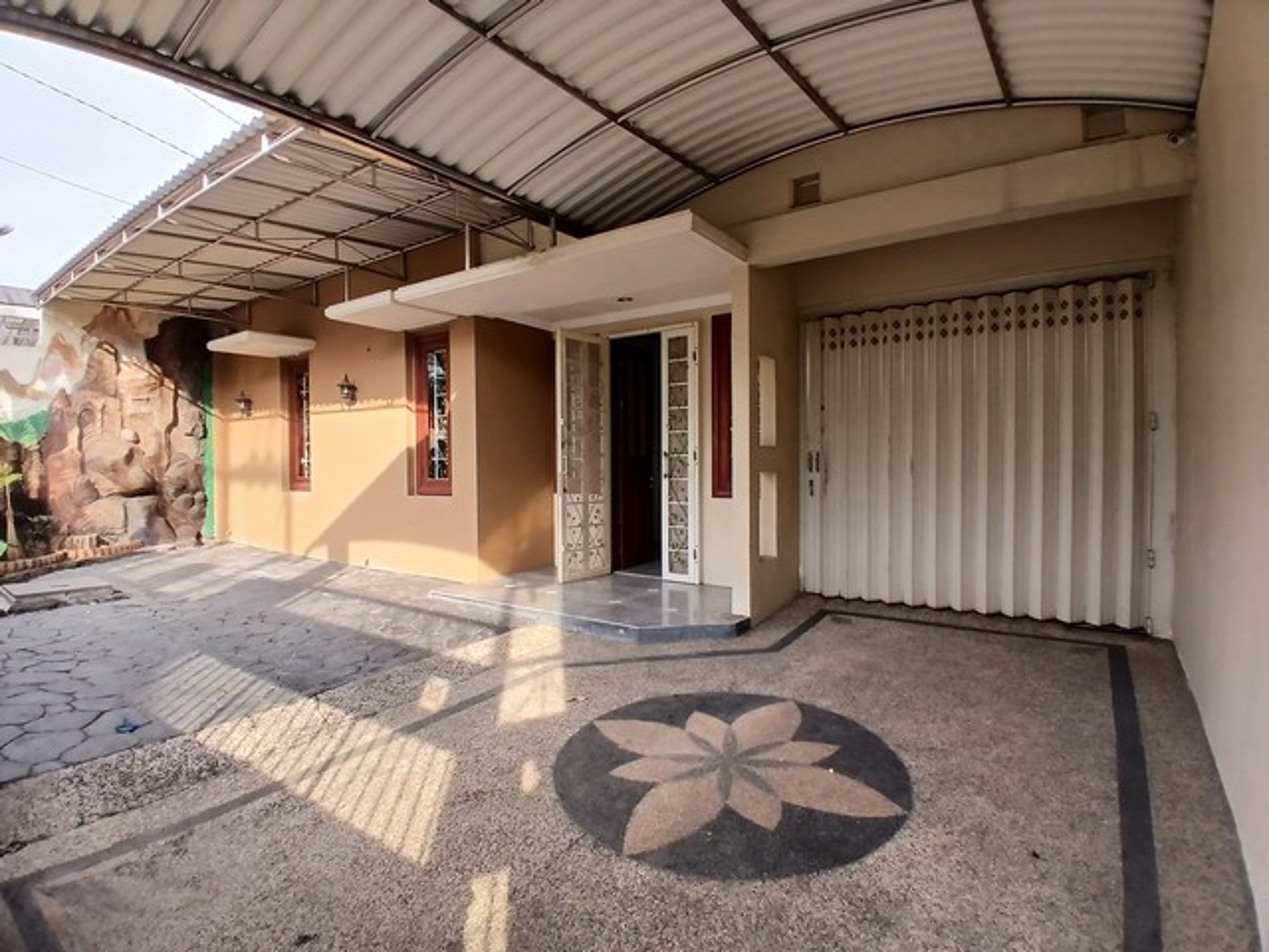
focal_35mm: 17
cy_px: 476
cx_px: 634
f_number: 2.2
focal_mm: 1.4
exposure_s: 1/152
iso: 50
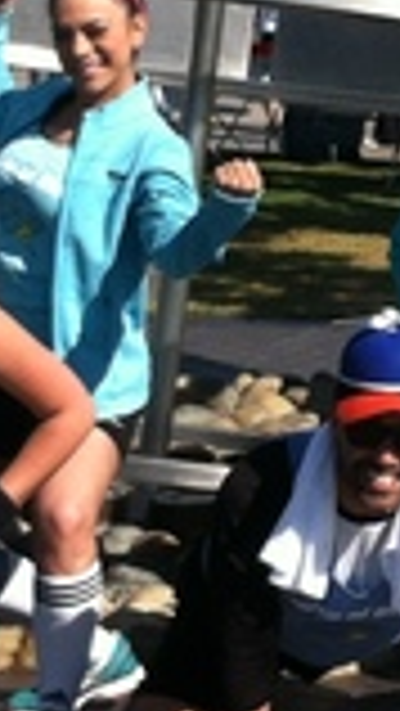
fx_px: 3259
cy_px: 144
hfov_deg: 7.0
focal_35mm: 173
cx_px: 337
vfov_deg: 12.4
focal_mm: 3.85
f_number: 2.8
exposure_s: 1/1200
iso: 80
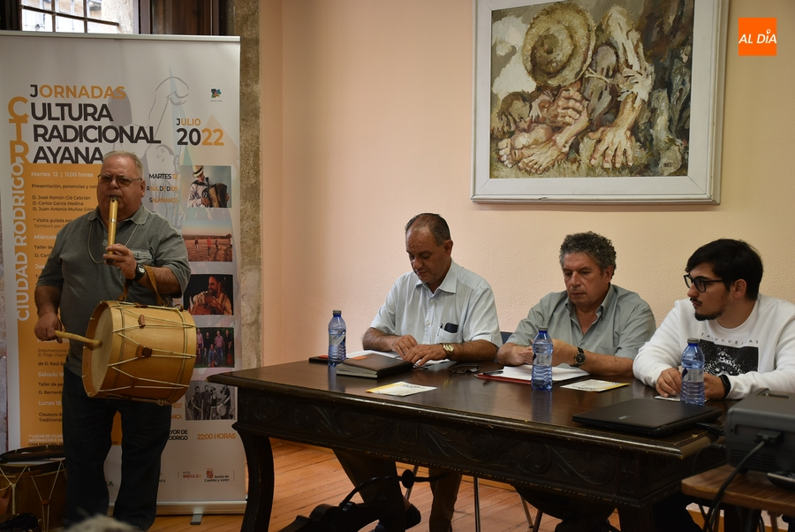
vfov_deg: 28.1
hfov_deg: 41.1
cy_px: 266
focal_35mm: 48
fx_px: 1061
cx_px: 398
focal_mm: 32
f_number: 4.5
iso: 400
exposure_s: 1/80
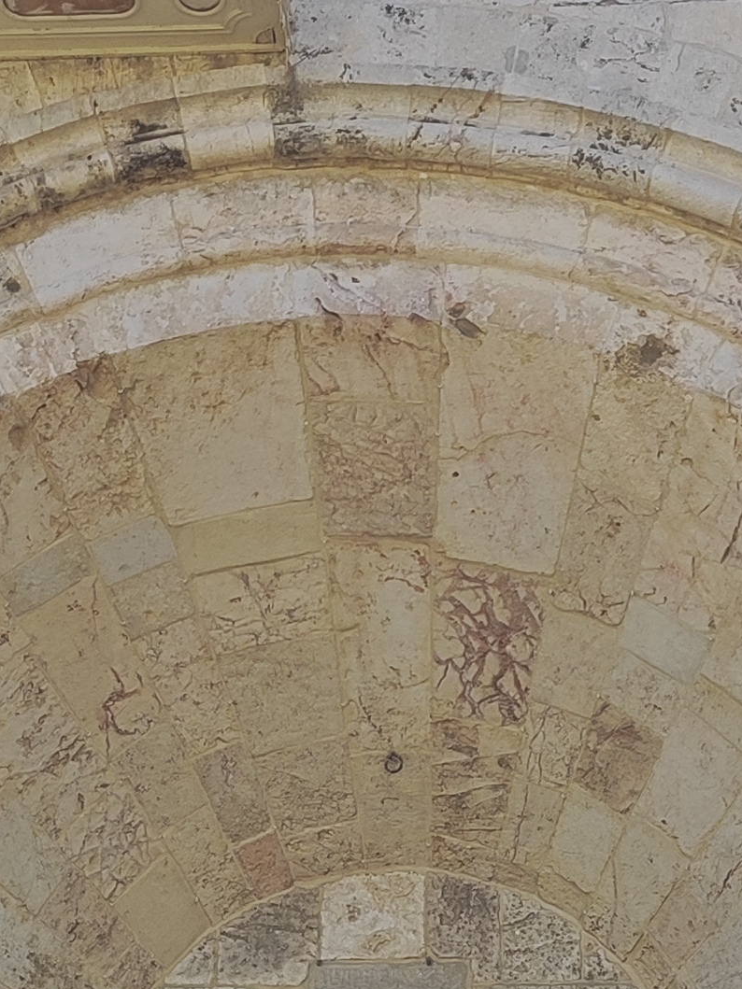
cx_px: 492
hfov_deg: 16.6
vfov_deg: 20.7
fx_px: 2544
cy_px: 1143
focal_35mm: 89
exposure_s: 1/1012
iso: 50
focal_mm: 5.4
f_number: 1.8
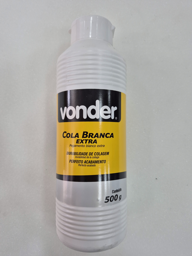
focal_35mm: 23
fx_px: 170
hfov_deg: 58.9
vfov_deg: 73.9
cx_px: 96
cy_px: 128
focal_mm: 5.4
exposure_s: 1/180
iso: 160
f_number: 1.8
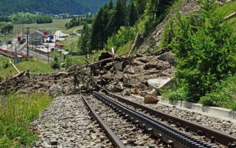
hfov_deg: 23.0
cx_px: 142
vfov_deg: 14.5
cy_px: 55
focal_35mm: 90
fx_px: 579
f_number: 16
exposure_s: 1/6400
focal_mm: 52
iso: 8000
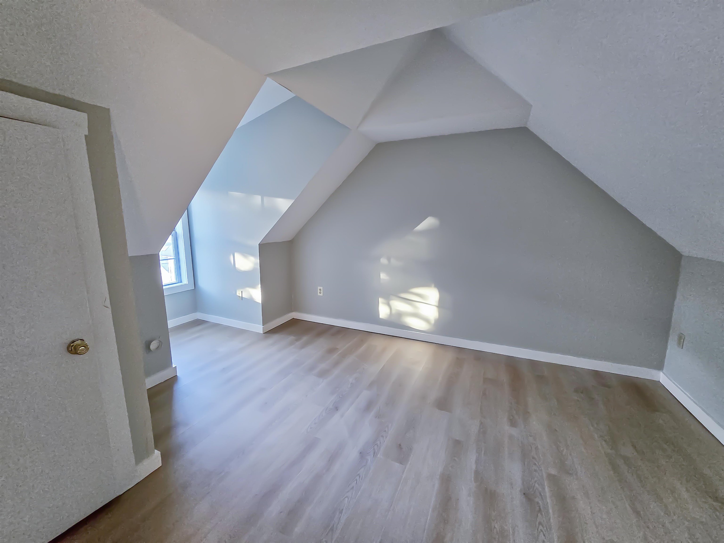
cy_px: 272
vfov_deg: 89.9
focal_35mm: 13
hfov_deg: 106.2
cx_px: 362
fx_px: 272
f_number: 2.2
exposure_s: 1/60
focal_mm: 2.2
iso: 1000
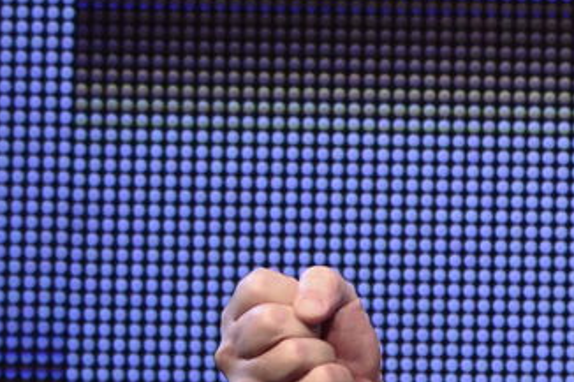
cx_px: 1067
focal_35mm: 860
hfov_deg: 2.4
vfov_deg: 1.6
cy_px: 220
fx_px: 13705
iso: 1250
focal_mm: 200
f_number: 4
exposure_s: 1/1250
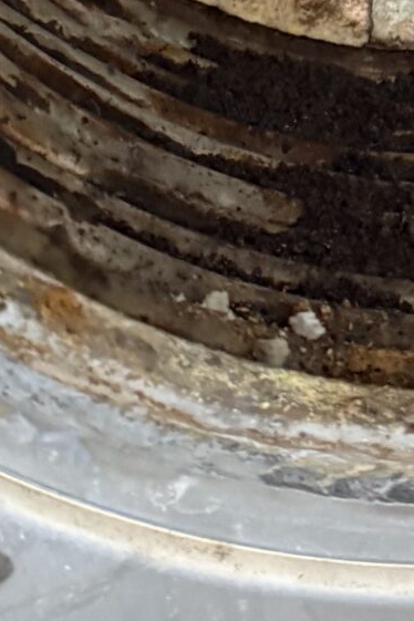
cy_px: -102
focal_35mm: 114
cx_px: 553
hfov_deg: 11.7
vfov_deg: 17.2
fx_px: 1966
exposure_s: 1/51
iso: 800
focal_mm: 6.76
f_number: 1.78
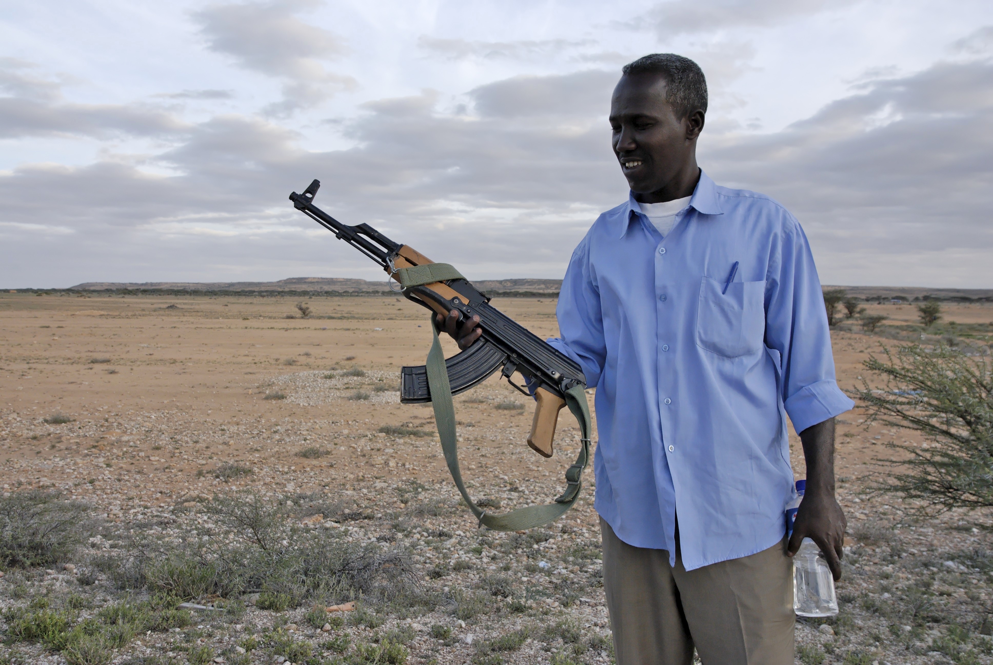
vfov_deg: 50.5
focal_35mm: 26
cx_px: 496
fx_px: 704
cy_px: 332
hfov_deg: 70.4
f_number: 7.1
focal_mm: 17
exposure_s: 1/200
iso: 400
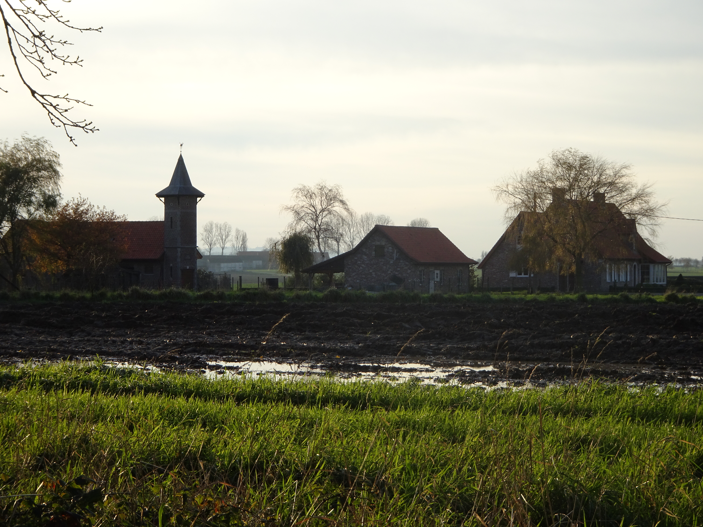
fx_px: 2193
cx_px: 352
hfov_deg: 18.2
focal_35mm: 108
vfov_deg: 13.7
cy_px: 264
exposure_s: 1/160
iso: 80
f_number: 5
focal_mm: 18.53
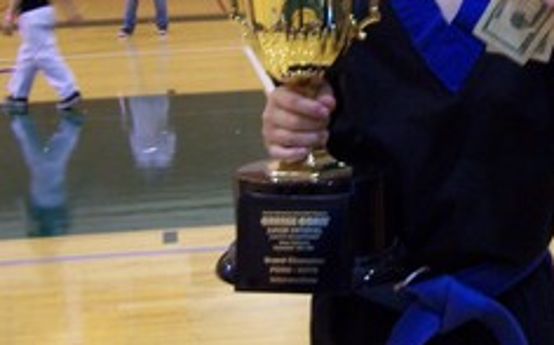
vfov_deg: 15.7
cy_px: 21
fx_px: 1237
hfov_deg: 24.9
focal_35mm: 82
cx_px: 420
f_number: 2.8
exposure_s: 1/15
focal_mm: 6.3
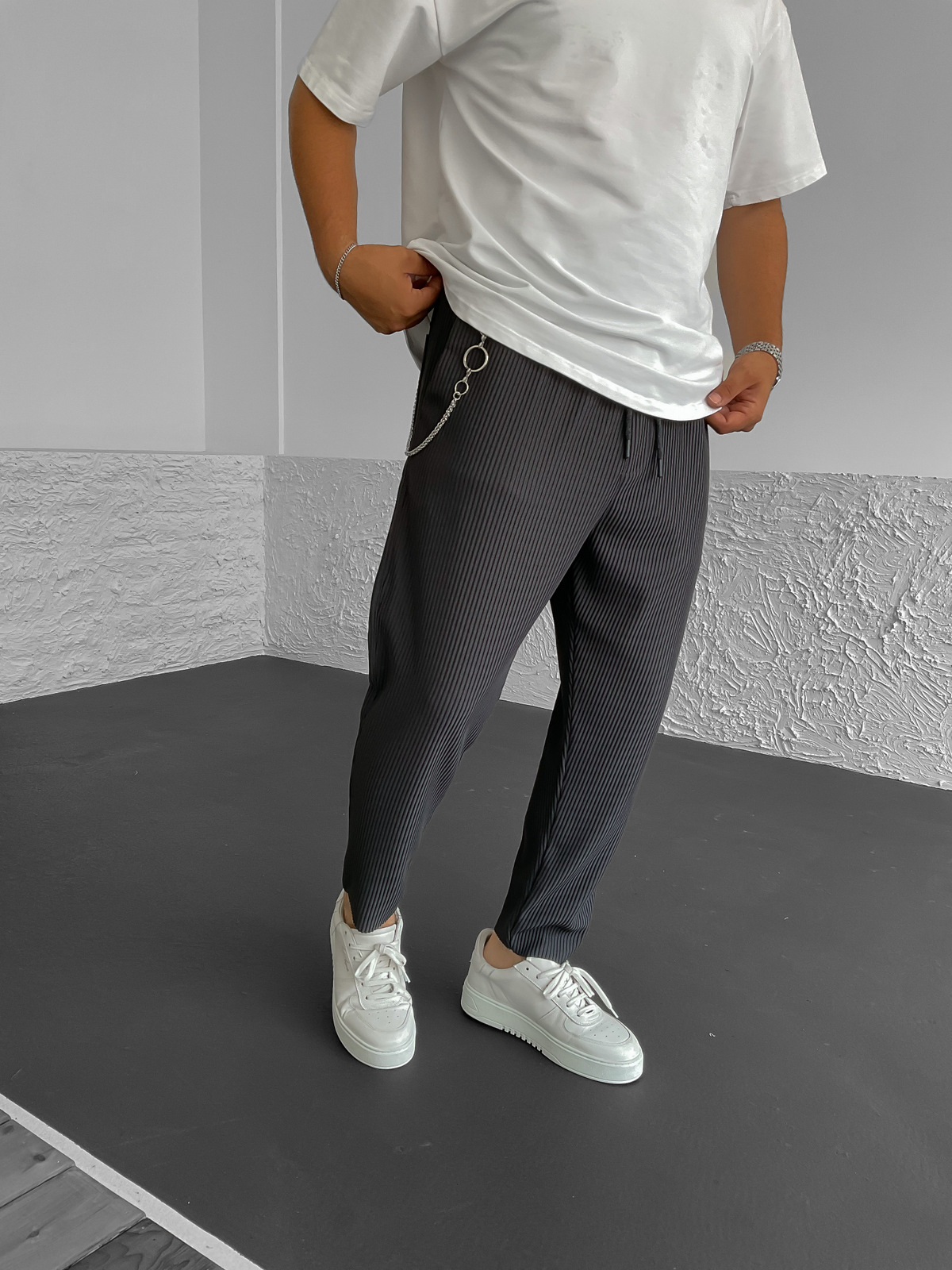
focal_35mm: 29
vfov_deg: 61.7
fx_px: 1063
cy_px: 635
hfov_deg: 48.2
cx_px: 476
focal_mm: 3
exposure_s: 1/120
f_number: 1.8
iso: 40
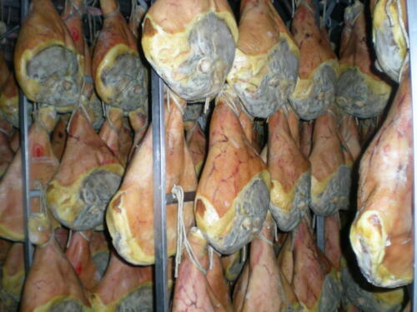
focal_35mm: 38
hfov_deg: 49.0
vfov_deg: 37.7
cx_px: 208
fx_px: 458
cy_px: 156
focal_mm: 6.3
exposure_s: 1/60
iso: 116
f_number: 3.1
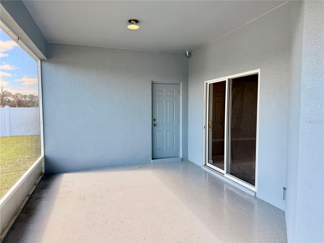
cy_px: 122
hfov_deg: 71.6
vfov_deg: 56.8
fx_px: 225
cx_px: 162
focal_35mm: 24
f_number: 1.78
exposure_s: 1/501
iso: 80
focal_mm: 6.76
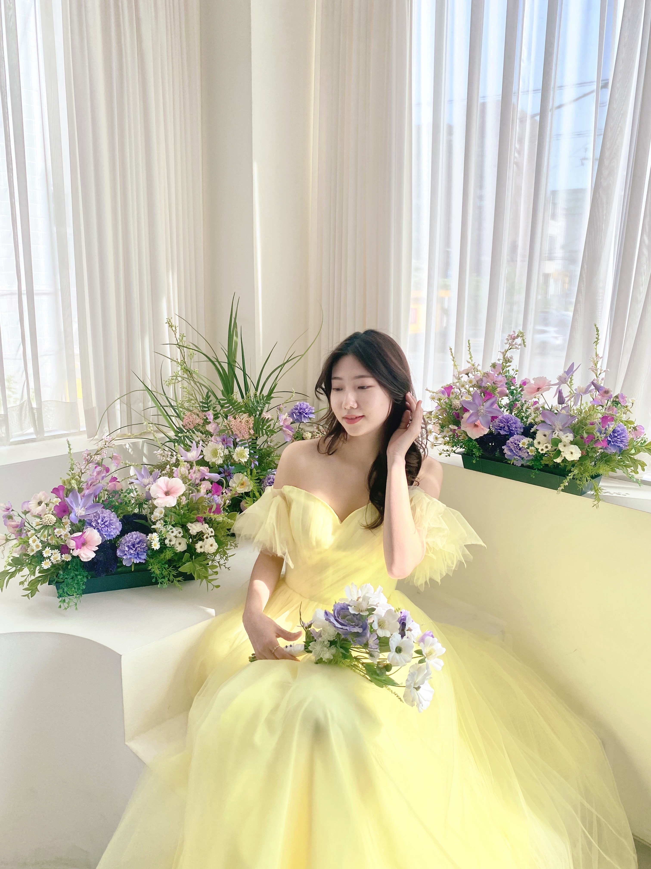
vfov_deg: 67.3
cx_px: 326
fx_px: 652
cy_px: 434
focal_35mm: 26
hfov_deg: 53.1
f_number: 1.8
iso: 32
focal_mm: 4.25
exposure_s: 1/1043
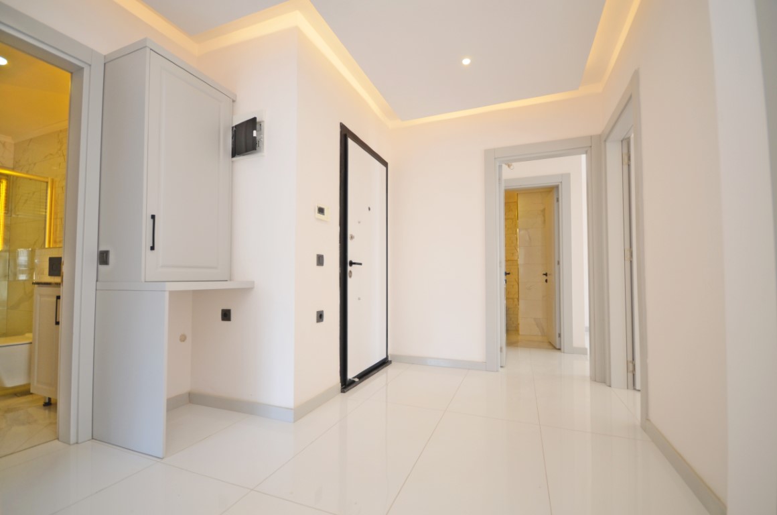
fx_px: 323
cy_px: 258
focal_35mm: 15
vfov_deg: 77.1
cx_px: 388
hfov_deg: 100.5
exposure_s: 1/60
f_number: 4
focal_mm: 10
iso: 280
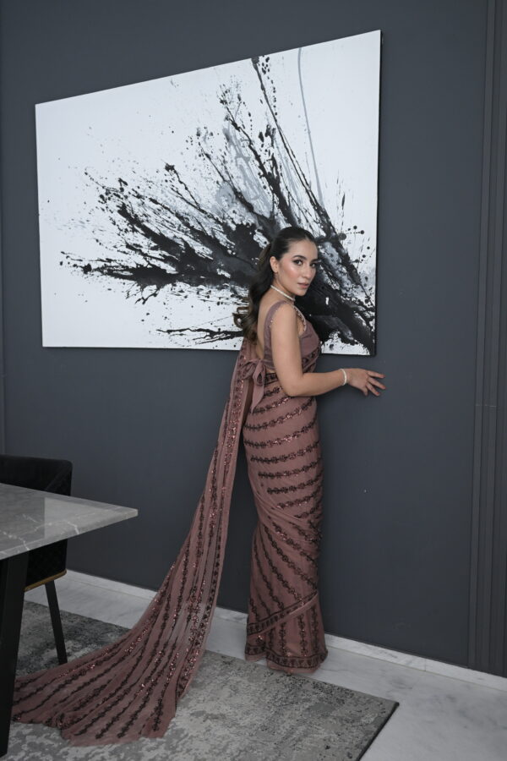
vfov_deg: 54.4
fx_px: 739
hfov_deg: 37.9
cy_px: 380
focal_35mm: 35
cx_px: 254
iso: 1000
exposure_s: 1/250
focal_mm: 35
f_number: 3.5
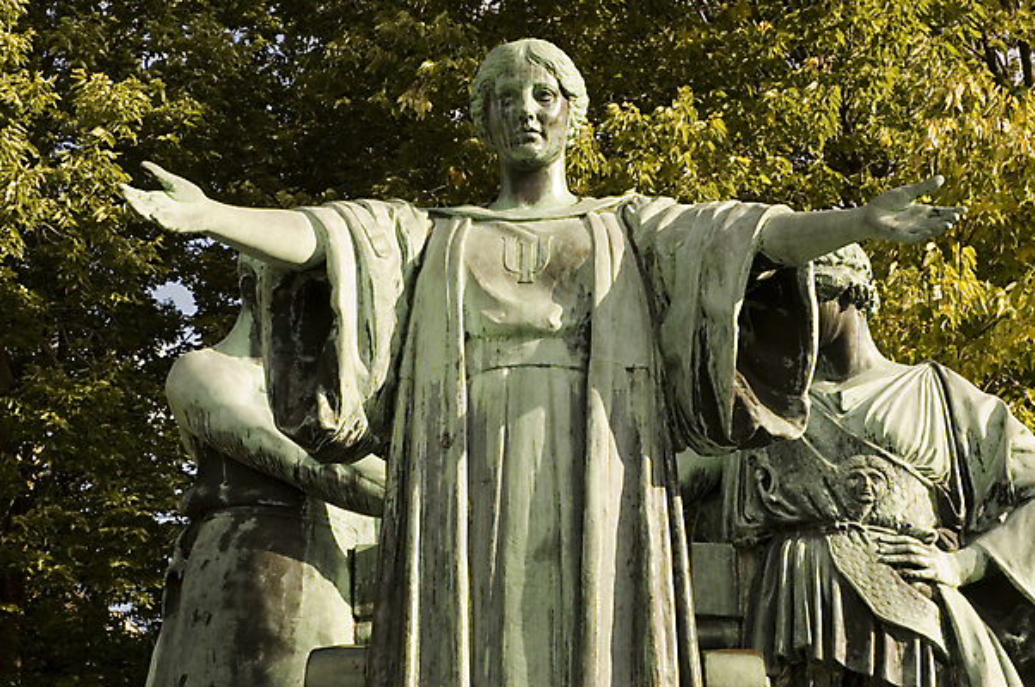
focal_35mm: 69
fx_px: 1982
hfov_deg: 29.3
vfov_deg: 19.7
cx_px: 518
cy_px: 344
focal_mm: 46
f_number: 11
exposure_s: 1/100
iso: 250
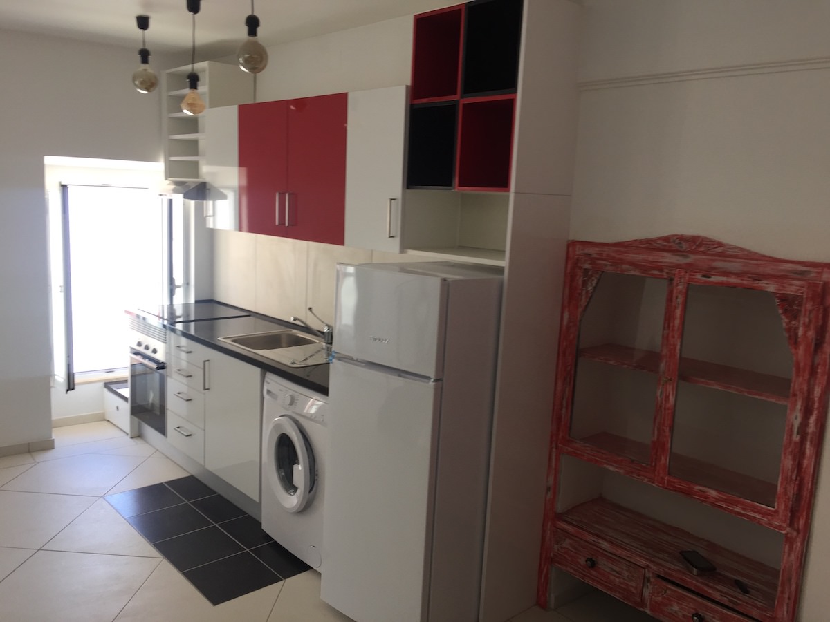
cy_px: 311
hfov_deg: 61.7
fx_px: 695
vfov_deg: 48.2
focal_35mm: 29
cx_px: 415
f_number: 2.2
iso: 32
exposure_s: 1/50
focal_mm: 4.15
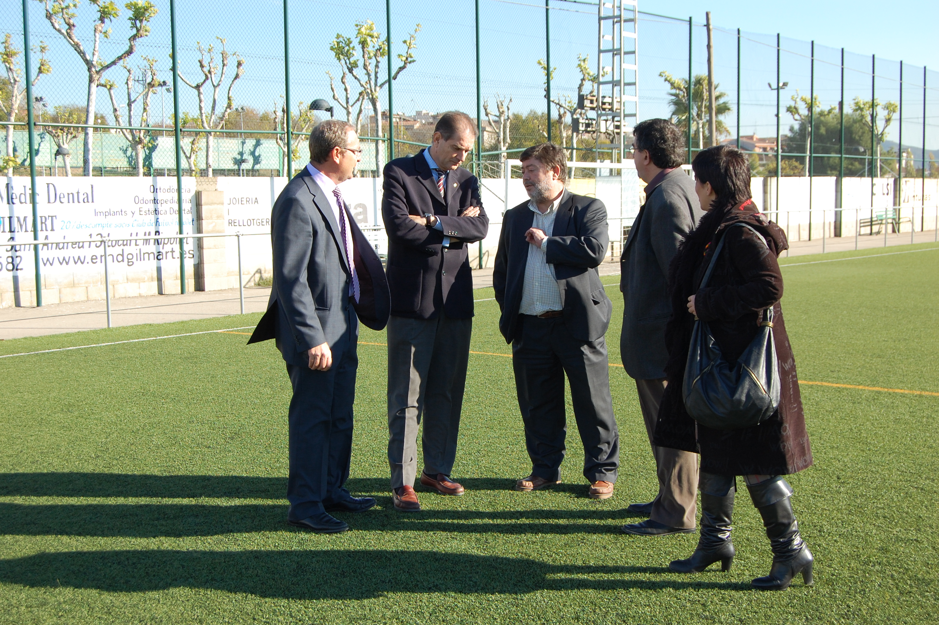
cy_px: 312
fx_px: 1212
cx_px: 470
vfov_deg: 28.9
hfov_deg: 42.4
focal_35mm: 46
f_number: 7.1
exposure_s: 1/200
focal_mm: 31
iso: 200
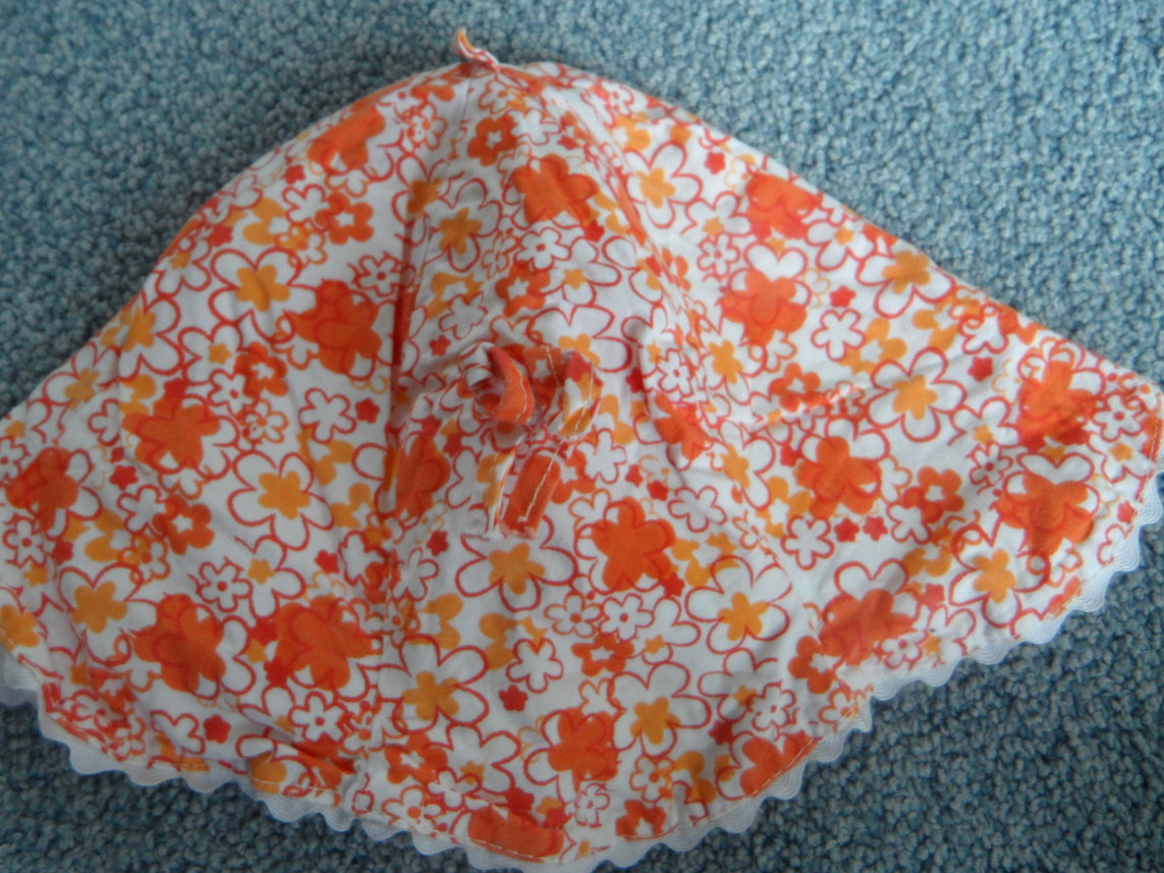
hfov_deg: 63.3
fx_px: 941
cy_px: 446
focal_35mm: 28
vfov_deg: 49.7
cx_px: 524
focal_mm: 4.1
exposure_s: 1/30
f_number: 2.9
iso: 100
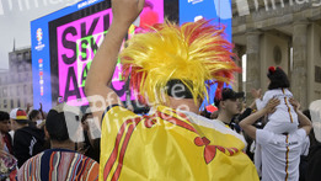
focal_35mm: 45
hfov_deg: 45.5
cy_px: 175
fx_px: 383
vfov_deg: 25.4
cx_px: 162
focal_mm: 28
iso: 1250
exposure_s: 1/250
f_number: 9
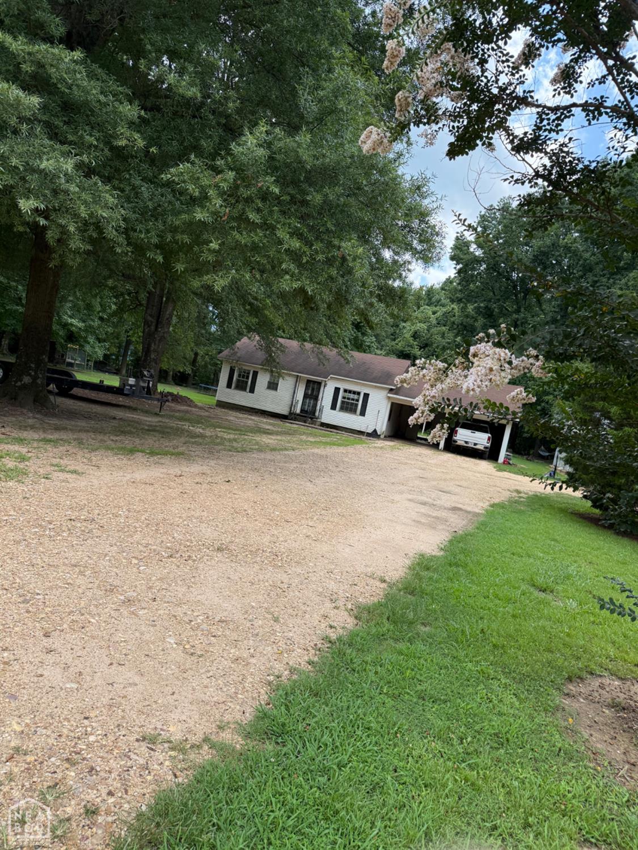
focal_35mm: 24
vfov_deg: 71.6
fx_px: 590
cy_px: 425
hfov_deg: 56.8
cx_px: 319
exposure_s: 1/2053
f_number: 1.78
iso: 100
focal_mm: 6.76
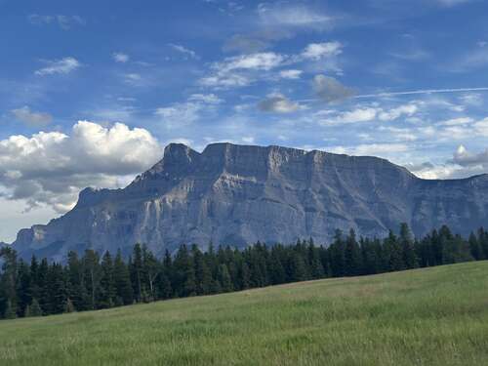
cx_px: 244
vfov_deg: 30.3
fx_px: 677
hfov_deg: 39.7
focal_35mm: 48
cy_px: 183
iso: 64
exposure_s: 1/1992
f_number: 1.78
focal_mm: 6.86
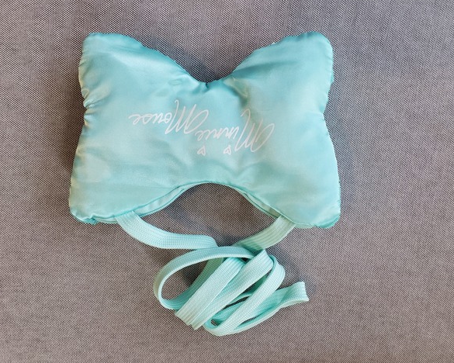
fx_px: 376
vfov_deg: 51.5
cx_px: 240
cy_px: 180
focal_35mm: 28
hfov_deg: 62.2
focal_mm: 4.3
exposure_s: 1/120
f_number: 2.4
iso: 250
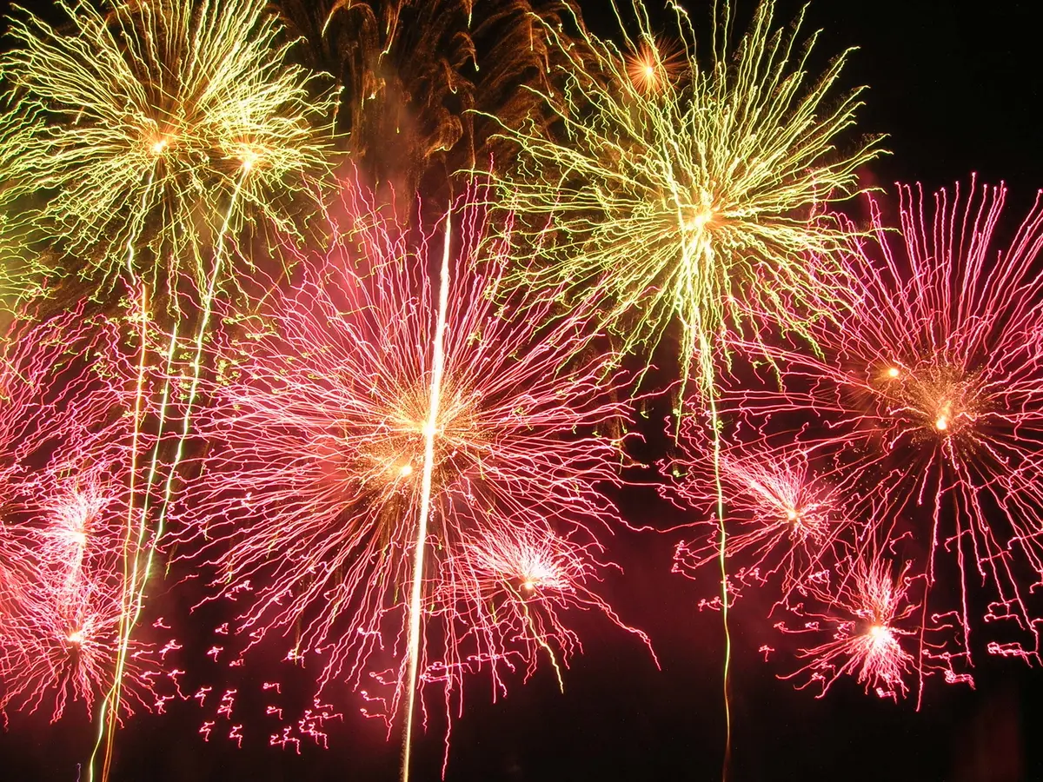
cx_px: 522
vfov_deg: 41.8
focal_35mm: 34
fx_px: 1024
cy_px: 391
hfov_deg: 54.0
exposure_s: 4
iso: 50
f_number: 4.9
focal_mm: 5.7
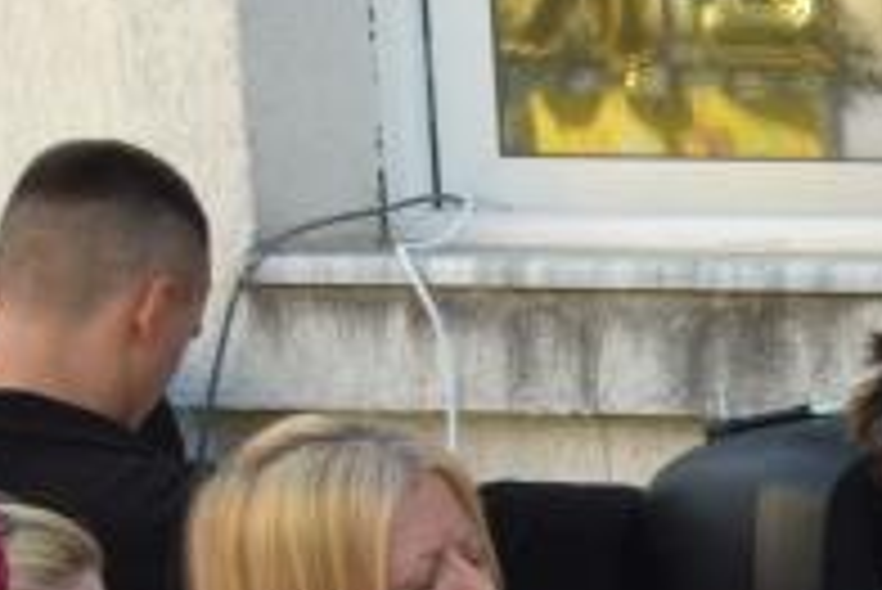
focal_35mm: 141
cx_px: 1917
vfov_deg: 9.4
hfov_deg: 12.3
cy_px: 975
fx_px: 3457
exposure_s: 1/250
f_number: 8
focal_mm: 18
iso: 400
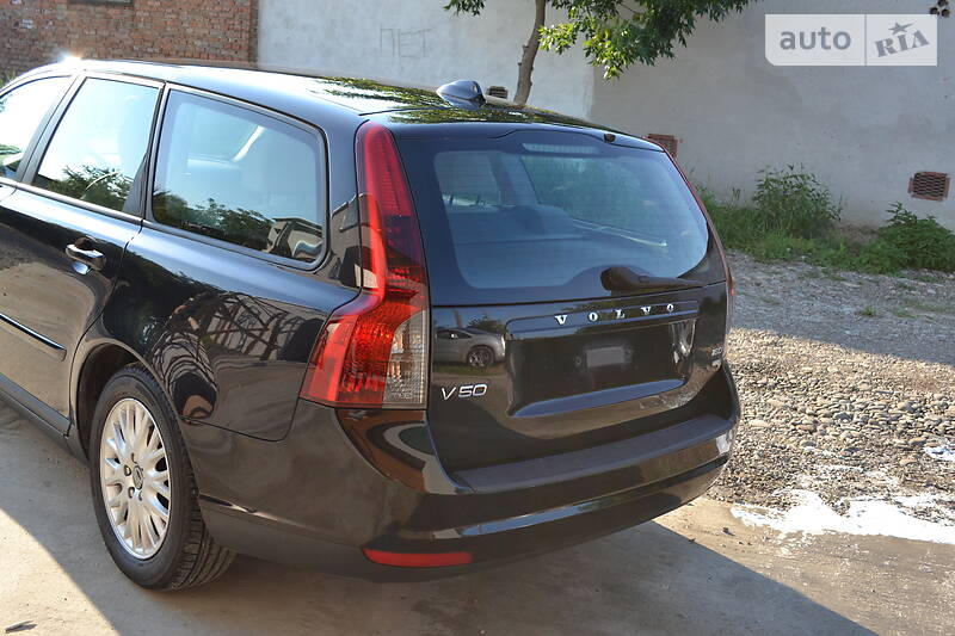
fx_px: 1034
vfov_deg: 34.2
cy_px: 318
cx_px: 478
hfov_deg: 49.6
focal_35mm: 39
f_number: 5.6
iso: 180
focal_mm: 26
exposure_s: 1/125
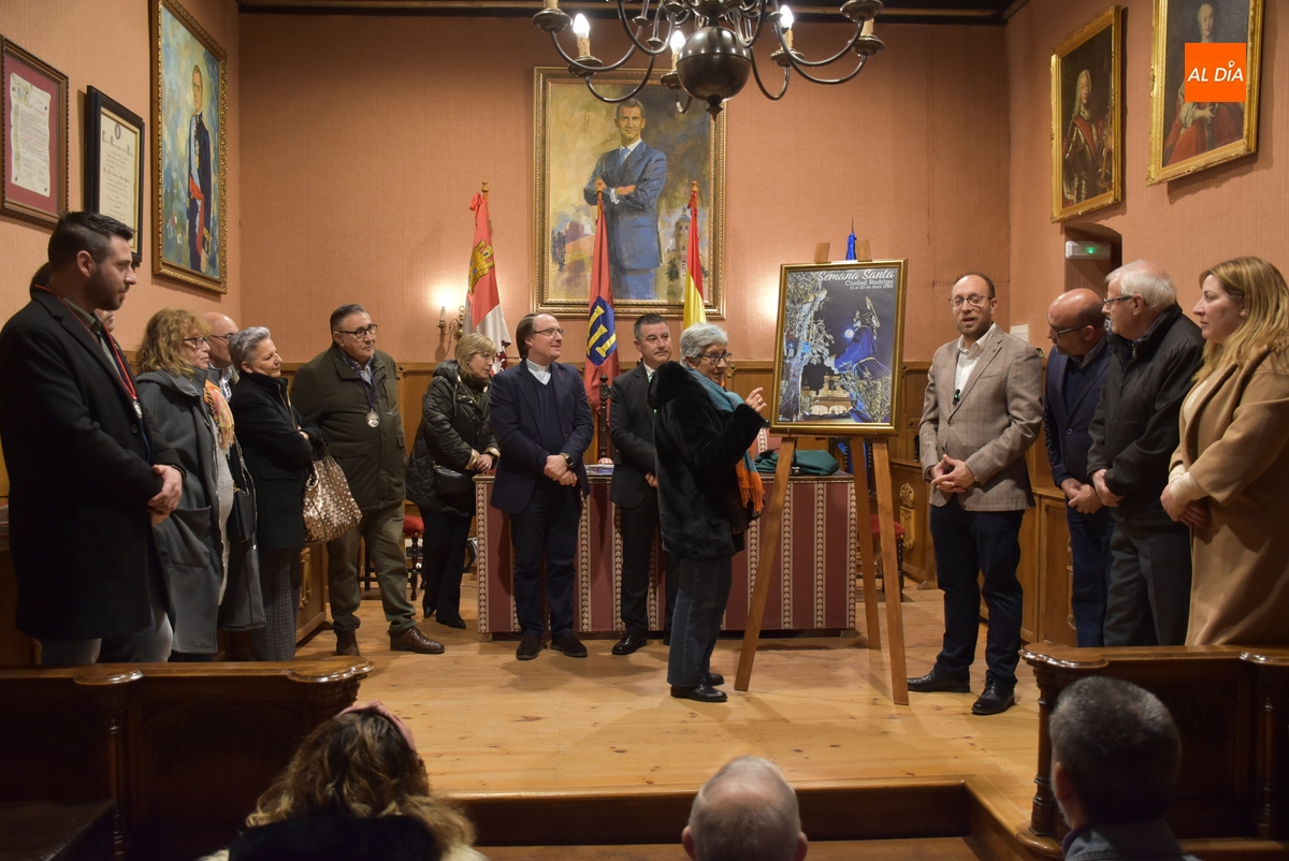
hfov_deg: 61.9
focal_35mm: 30
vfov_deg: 43.7
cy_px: 430
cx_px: 644
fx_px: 1075
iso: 1100
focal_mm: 20
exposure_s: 1/60
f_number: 3.5
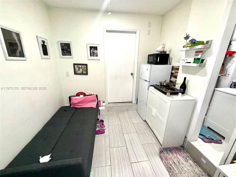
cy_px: 88
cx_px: 118
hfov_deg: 102.1
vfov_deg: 85.7
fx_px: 95
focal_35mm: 14
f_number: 2.2
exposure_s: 1/60
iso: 125
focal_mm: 2.22
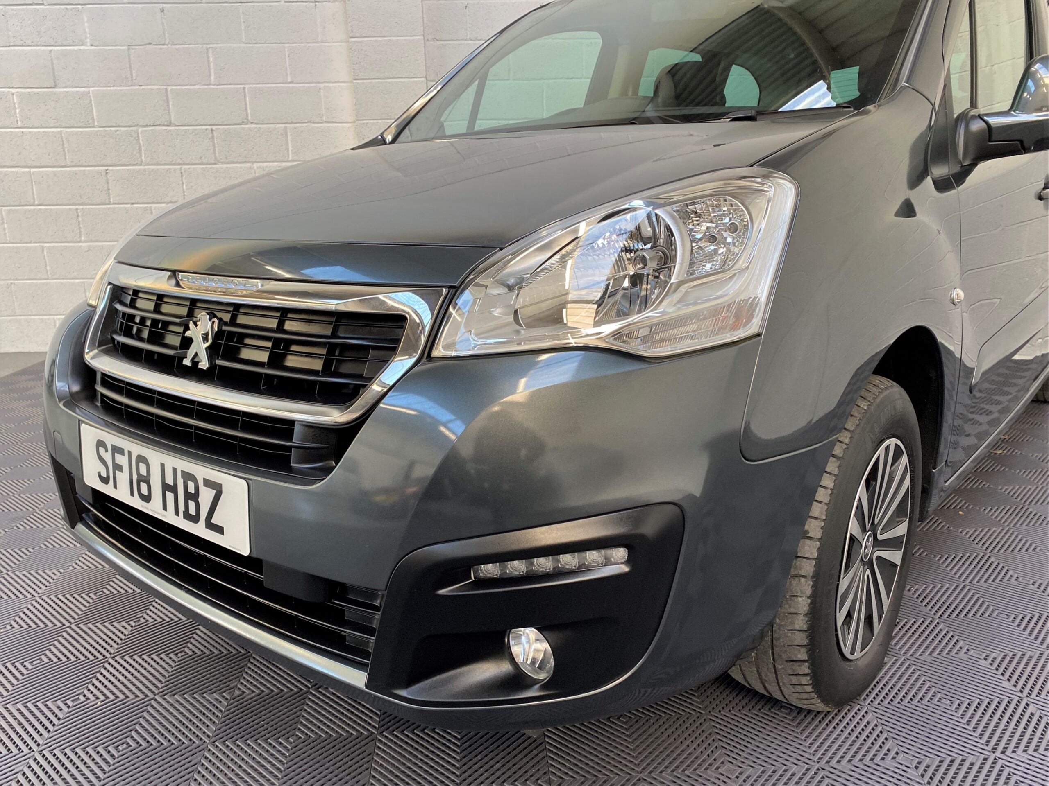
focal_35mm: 26
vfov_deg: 53.1
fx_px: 788
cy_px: 393
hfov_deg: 67.3
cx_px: 524
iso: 125
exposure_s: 1/100
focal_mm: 4.25
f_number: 1.8
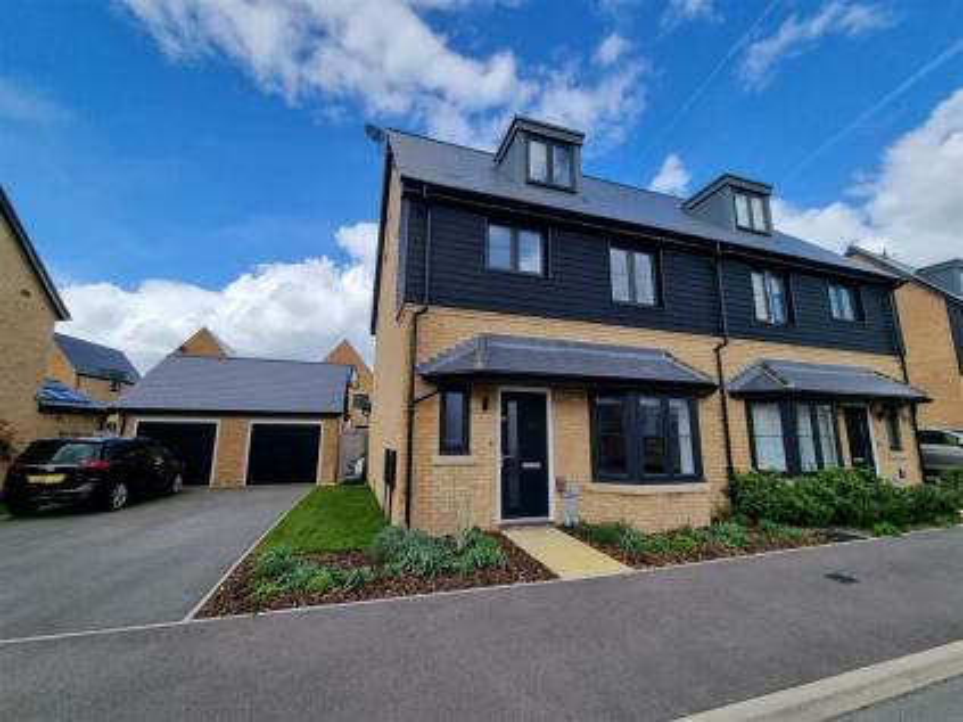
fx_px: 362
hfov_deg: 106.2
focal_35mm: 13
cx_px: 482
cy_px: 361
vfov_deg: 89.9
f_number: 2.2
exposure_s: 1/1204
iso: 50
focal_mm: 2.2
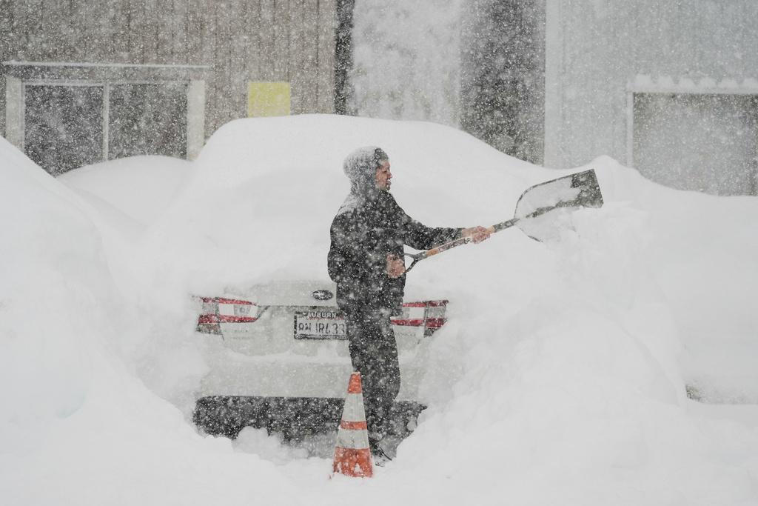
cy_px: 253
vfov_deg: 6.9
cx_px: 379
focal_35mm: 200
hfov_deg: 10.3
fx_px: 4211
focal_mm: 200
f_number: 5
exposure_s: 1/1600
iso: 400
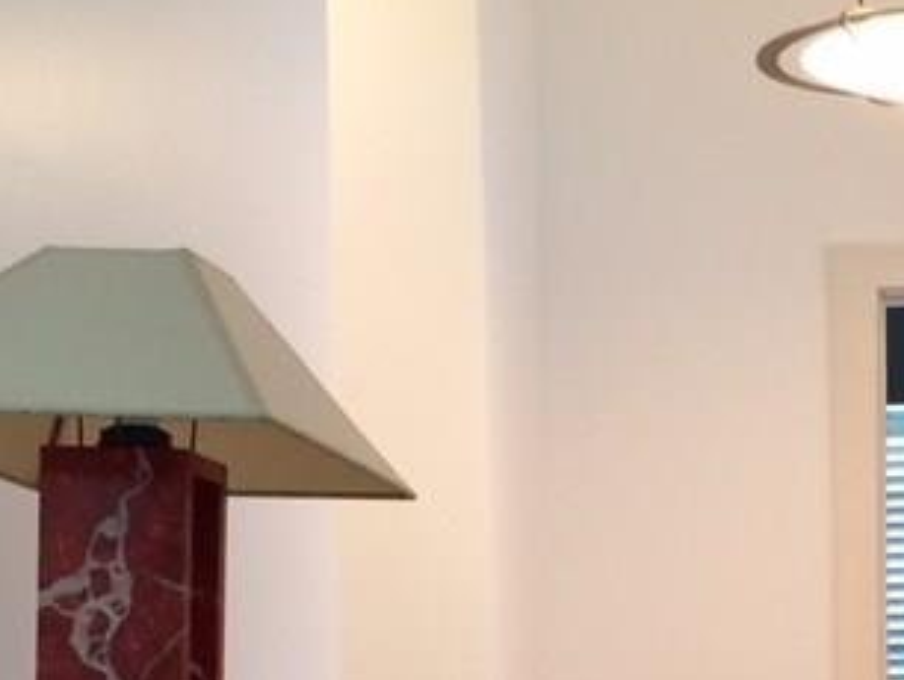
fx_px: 2535
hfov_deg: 19.9
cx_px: 792
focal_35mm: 97
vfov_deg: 14.8
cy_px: 792
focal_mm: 4.15
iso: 100
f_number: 2.2
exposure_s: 1/30
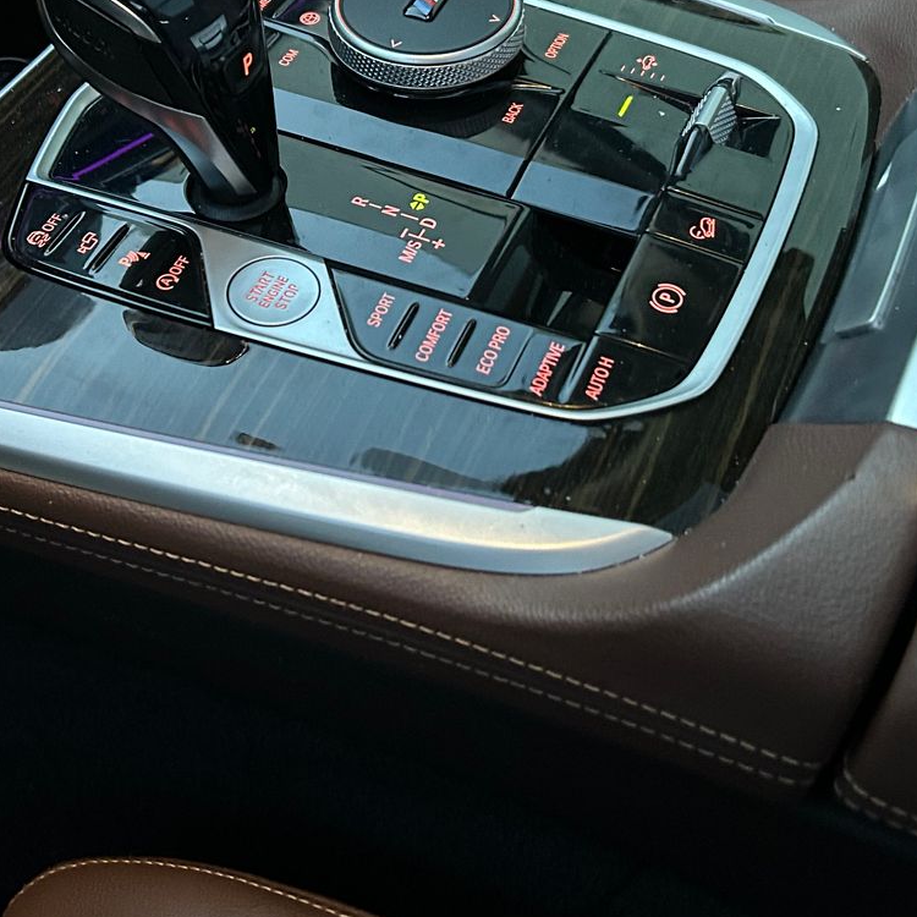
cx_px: 386
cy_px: 201
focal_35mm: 49
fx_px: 1469
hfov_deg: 34.6
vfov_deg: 33.8
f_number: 1.5
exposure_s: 1/34
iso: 640
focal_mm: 5.7
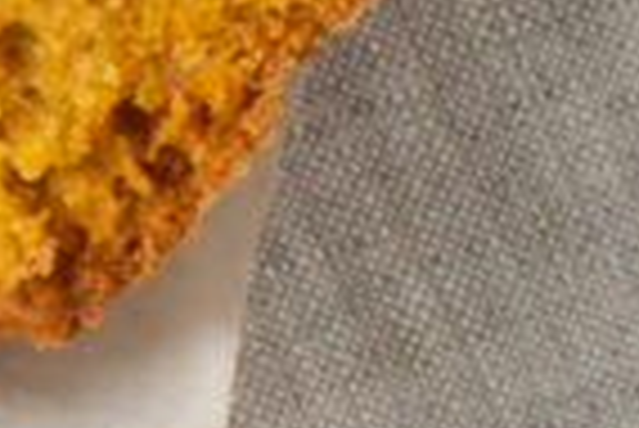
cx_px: -1552
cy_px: -915
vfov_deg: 2.5
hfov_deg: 3.7
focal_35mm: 541
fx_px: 9612
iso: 100
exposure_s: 1/125
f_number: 11
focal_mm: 50
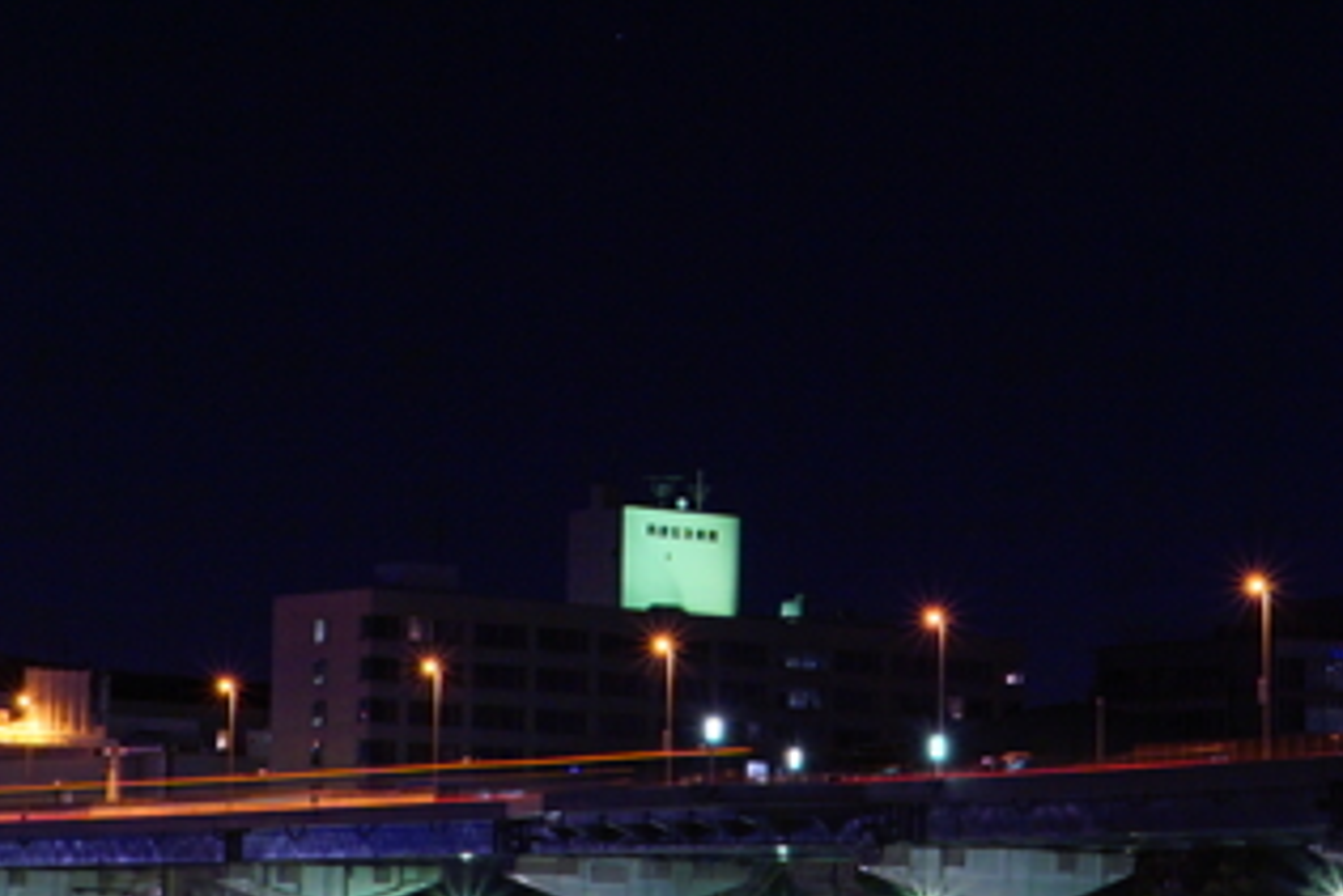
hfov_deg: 15.1
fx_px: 5076
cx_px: 650
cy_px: 136
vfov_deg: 10.1
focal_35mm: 136
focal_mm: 28
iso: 100
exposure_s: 6
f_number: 11
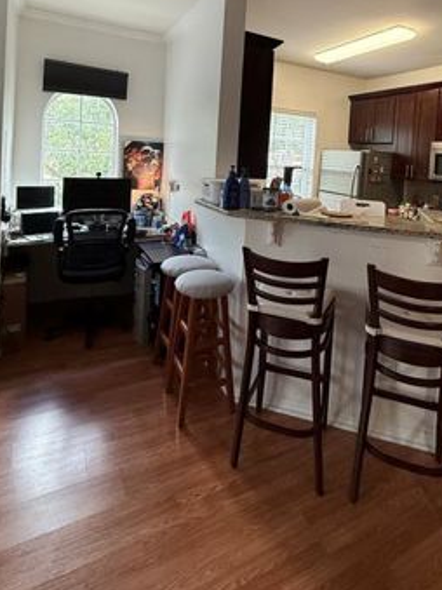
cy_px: 169
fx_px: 375
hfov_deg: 60.7
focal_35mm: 22
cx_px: 257
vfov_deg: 72.6
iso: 320
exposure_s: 1/120
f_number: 2.2
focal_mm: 2.22
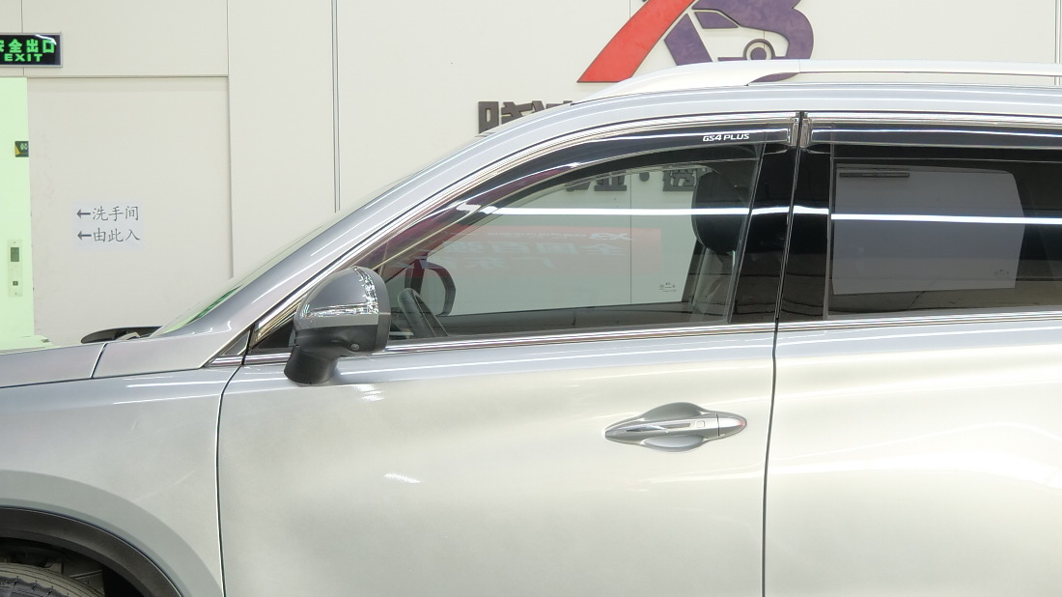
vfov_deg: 15.4
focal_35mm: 78
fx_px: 2196
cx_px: 664
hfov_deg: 27.1
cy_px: 463
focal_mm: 15
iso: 200
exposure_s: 1/15
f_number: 3.7
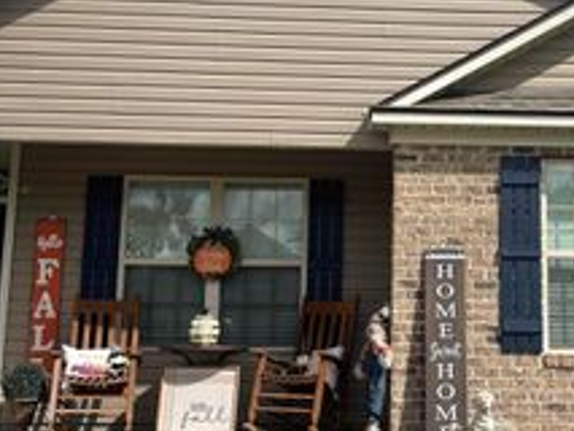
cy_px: 160
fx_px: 1012
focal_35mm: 61
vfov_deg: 24.0
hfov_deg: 31.1
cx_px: 431
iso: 32
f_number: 1.6
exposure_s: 1/4049
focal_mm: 5.1
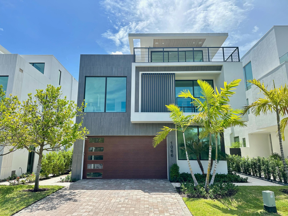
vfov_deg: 56.8
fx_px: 200
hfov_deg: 71.6
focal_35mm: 24
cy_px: 108
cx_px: 144
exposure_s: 1/2410
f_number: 1.78
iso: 80
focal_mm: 6.86
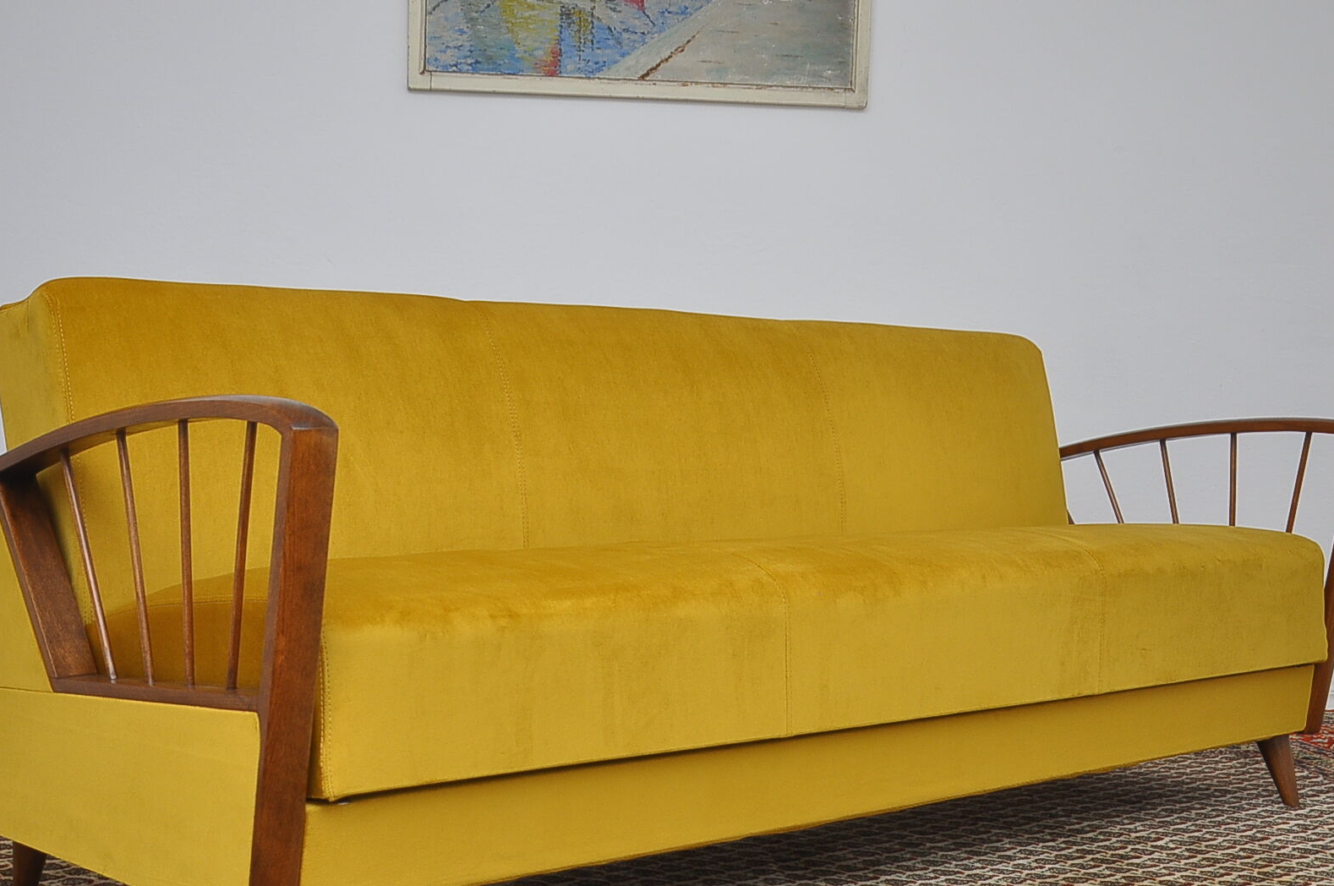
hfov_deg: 37.5
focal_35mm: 53
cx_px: 583
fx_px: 1961
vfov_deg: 25.4
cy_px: 528
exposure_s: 1/125
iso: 360
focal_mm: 26
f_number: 5
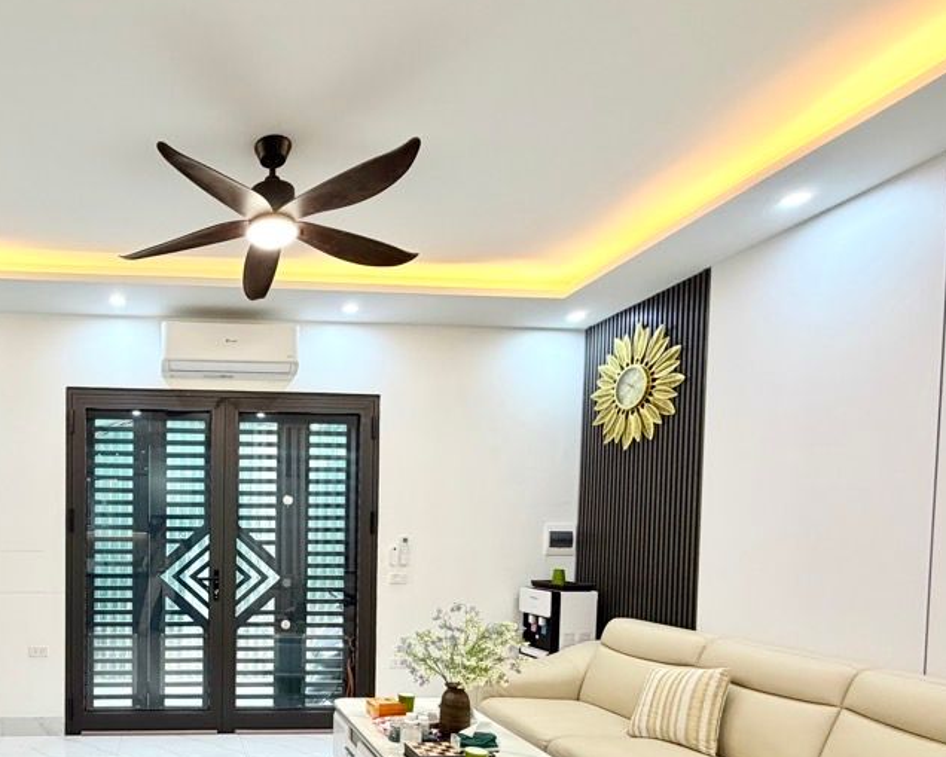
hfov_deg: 68.6
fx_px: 616
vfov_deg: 60.3
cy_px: 550
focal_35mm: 22
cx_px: 204
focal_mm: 2.22
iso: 160
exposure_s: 1/100
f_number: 2.2
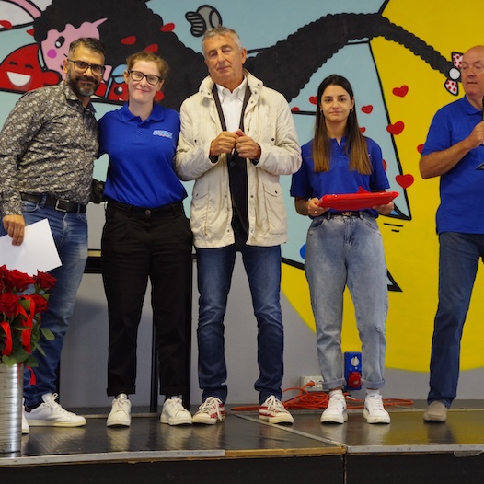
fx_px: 1186
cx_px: 297
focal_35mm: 75
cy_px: 244
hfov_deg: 23.0
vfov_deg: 23.1
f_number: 4.5
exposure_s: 1/80
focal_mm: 58
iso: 3200
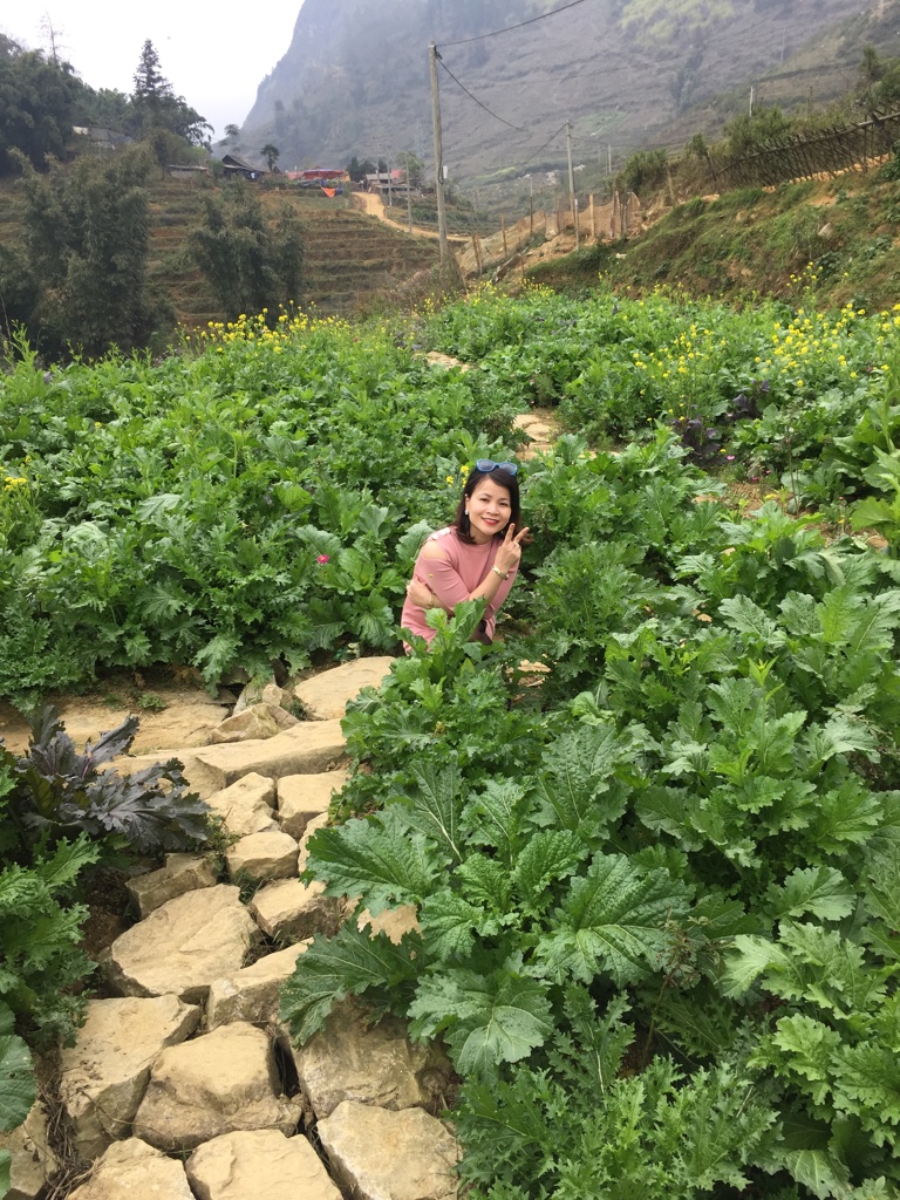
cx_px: 450
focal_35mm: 29
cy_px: 600
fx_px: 1005
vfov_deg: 61.7
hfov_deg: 48.2
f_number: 2.2
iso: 32
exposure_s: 1/319
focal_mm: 4.15
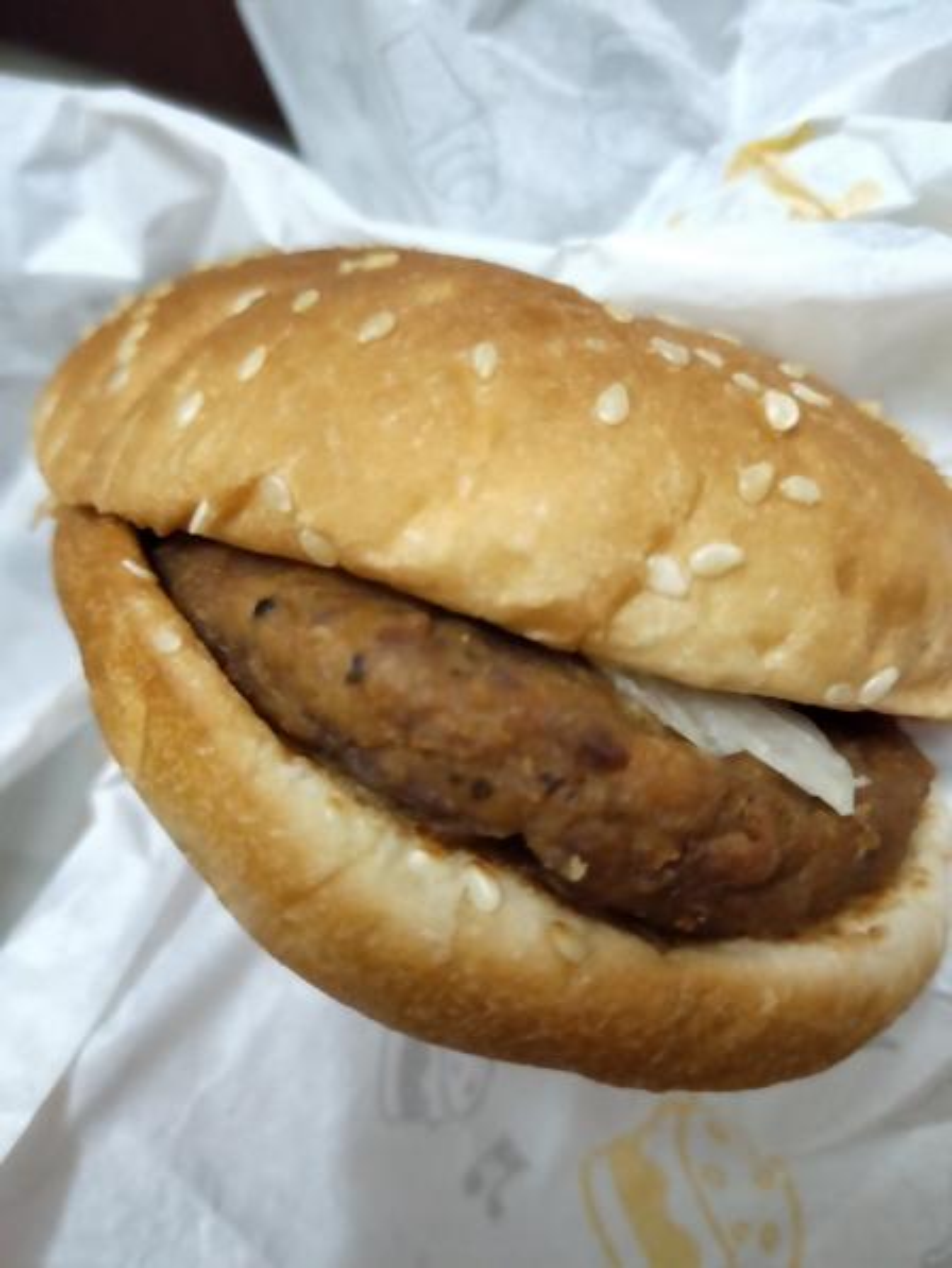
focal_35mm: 25
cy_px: 634
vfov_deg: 69.4
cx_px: 476
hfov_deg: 54.9
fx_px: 916
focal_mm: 4.28
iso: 588
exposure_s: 1/20
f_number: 1.7
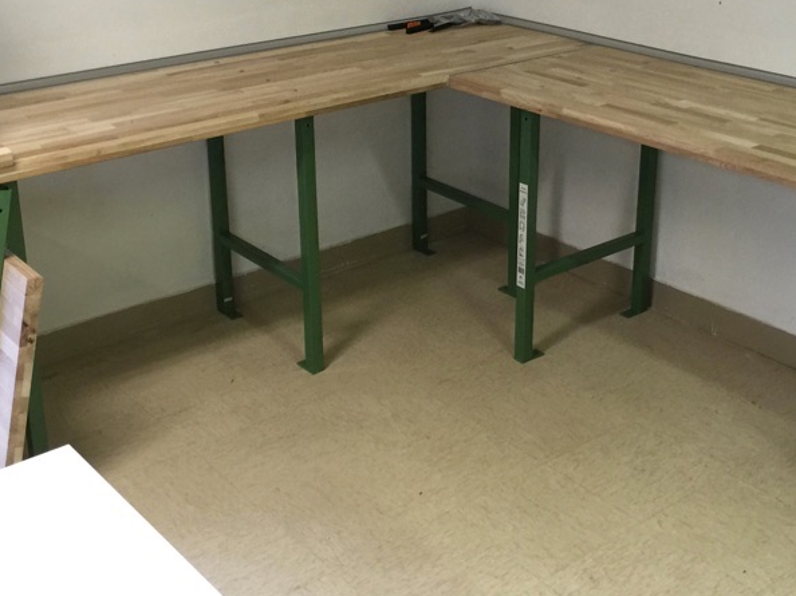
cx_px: 453
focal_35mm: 50
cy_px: 154
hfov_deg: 38.1
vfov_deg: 28.7
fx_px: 1149
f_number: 2.2
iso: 80
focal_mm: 4.15
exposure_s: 1/17
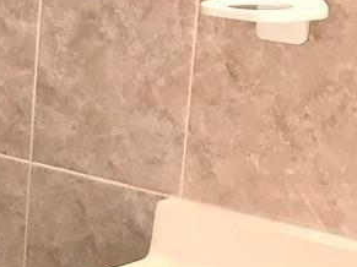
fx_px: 1588
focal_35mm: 154
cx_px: -270
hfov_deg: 11.9
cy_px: 272
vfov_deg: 9.6
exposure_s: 1/35
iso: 20
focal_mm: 3.99
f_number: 1.8
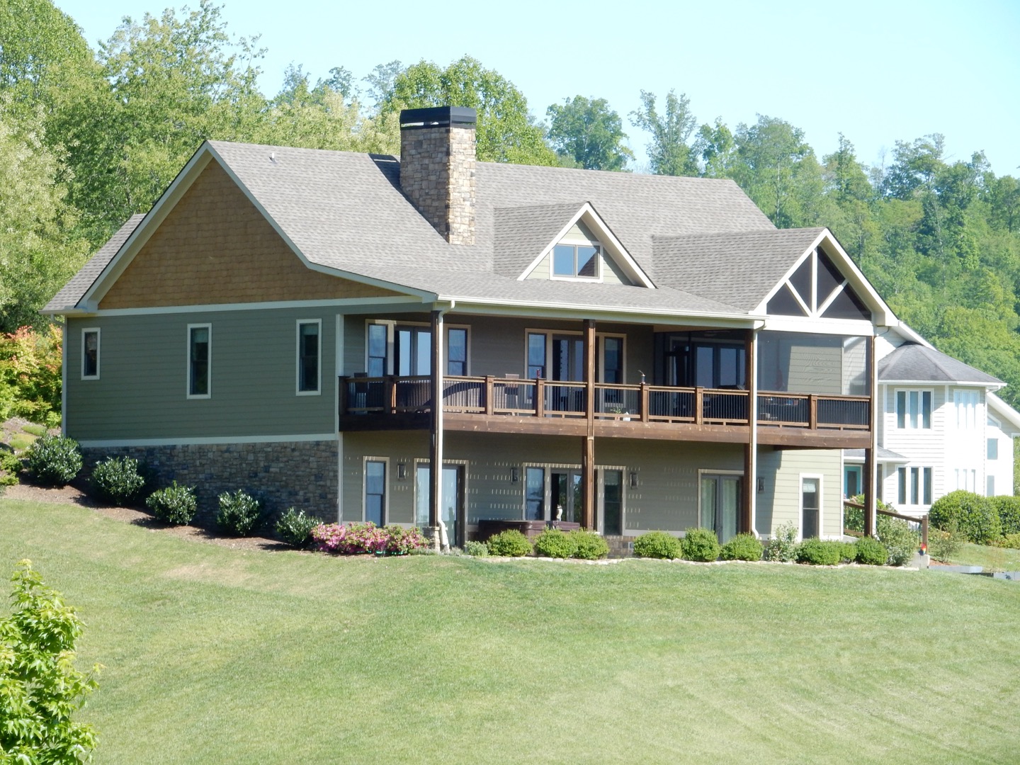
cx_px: 510
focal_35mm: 271
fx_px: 7985
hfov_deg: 7.3
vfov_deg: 5.5
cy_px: 382
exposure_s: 1/200
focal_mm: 48.4
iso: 125
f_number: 6.3
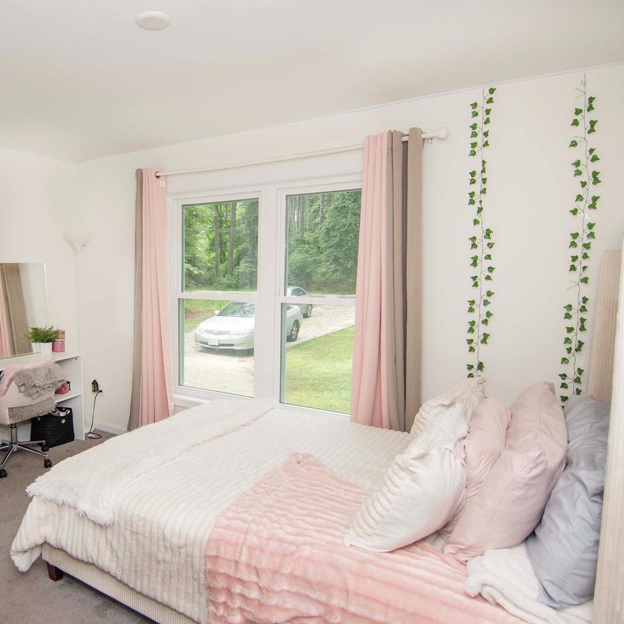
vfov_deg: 65.0
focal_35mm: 24
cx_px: 174
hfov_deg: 62.2
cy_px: 317
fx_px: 489
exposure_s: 1/160
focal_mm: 12
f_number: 7.1
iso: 320
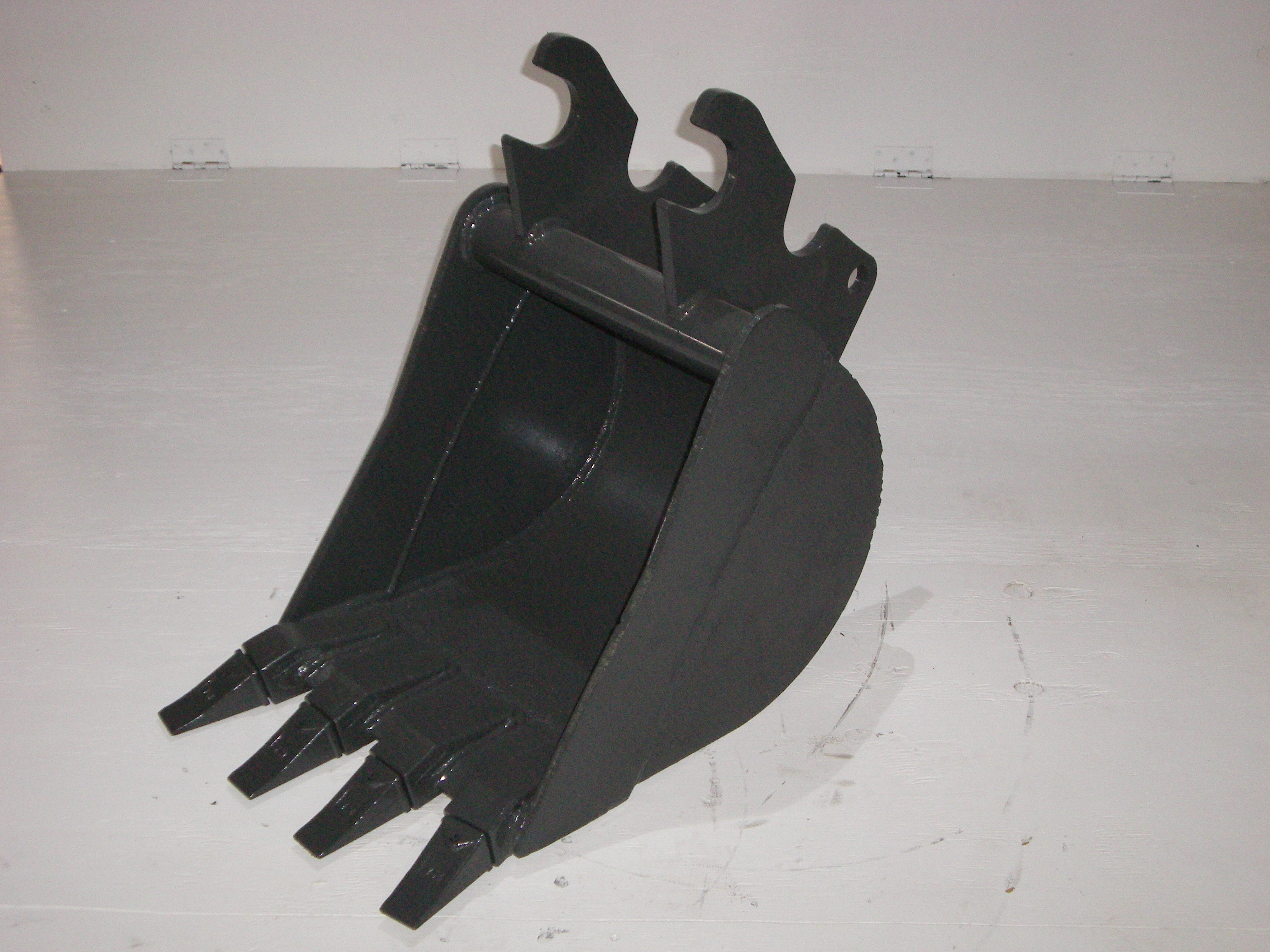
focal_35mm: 54
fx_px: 1981
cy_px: 476
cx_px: 635
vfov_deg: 27.0
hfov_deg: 35.5
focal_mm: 9
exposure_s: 1/60
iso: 400
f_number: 3.3
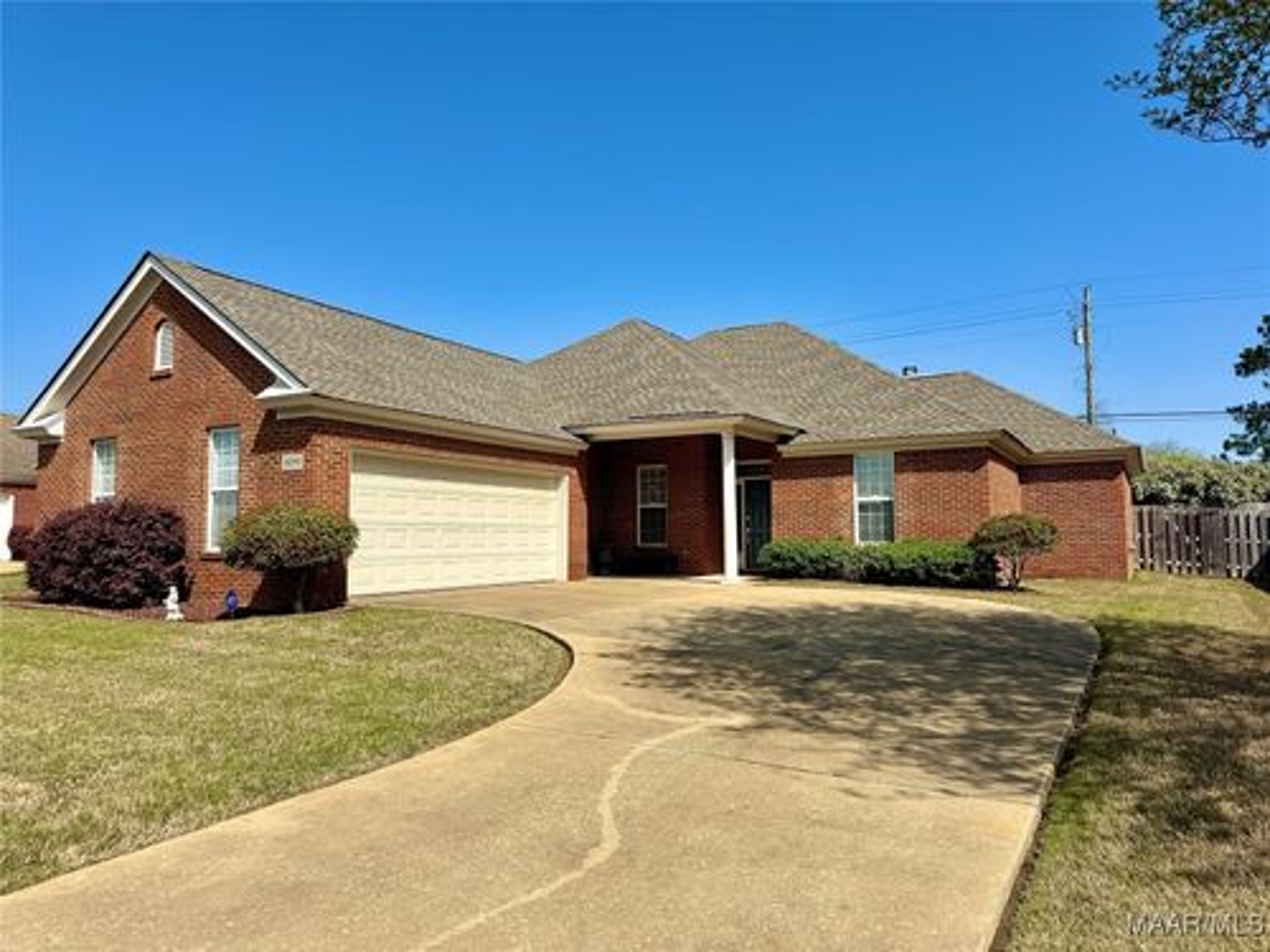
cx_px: 635
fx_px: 881
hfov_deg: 71.6
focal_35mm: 24
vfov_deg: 56.8
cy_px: 476
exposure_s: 1/5814
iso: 80
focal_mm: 6.76
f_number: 1.78
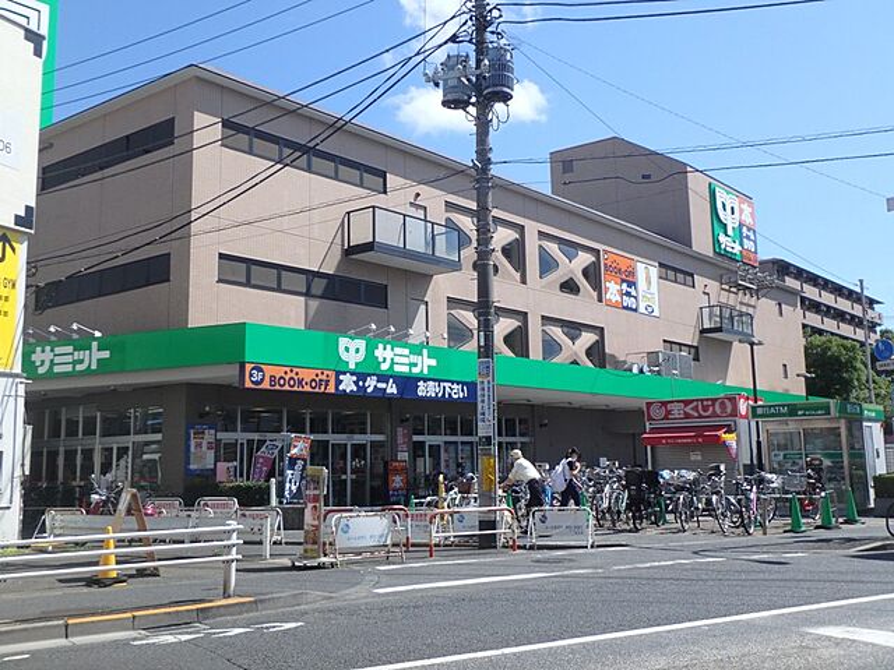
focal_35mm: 36
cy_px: 335
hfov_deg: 51.4
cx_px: 447
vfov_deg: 39.7
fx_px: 930
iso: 125
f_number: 5
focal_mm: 6.4
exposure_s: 1/640
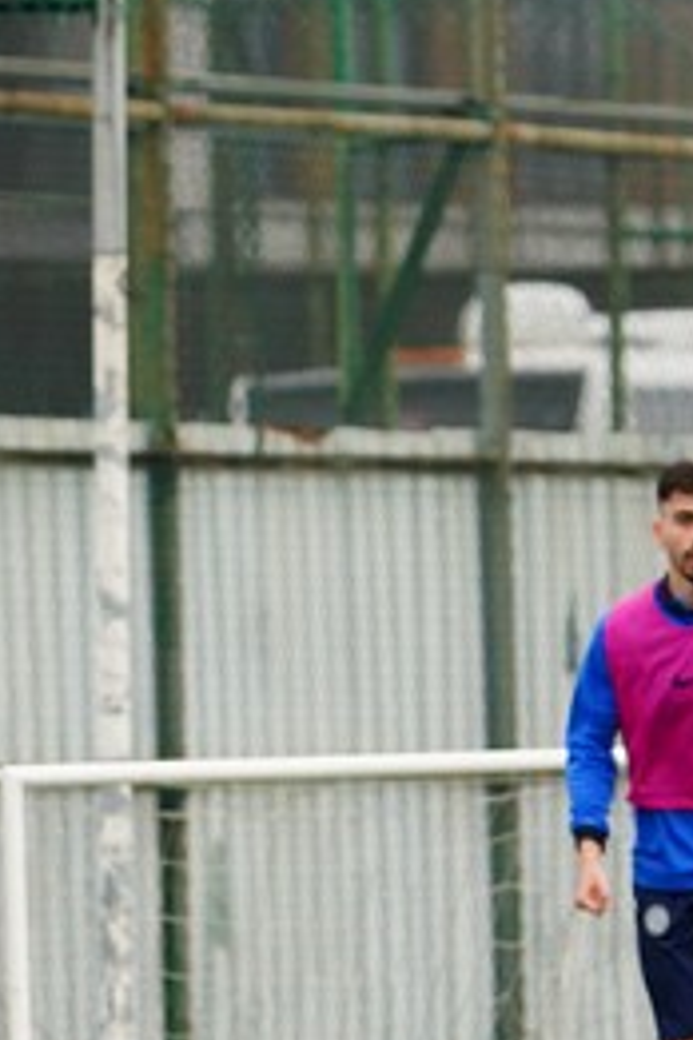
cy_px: 795
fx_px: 21972
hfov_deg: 1.8
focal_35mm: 761
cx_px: 343
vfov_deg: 2.7
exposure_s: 1/2000
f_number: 5.6
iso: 2000
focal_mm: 268
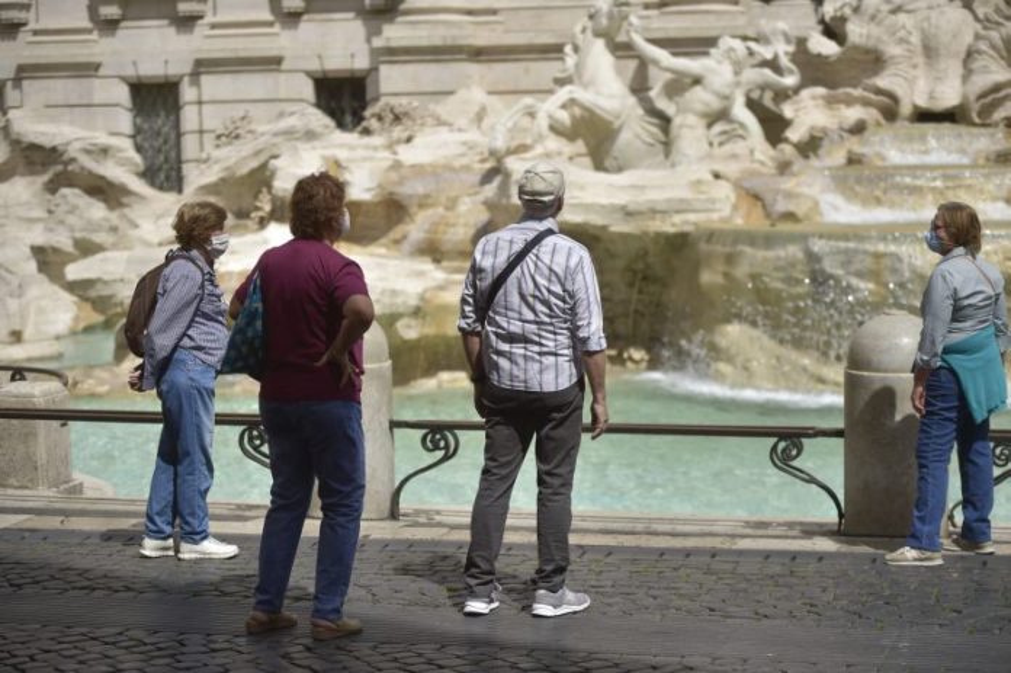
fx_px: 1964
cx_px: 506
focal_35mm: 70
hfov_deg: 28.9
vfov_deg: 19.4
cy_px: 336
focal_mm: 70
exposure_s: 1/8000
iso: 200
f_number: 22
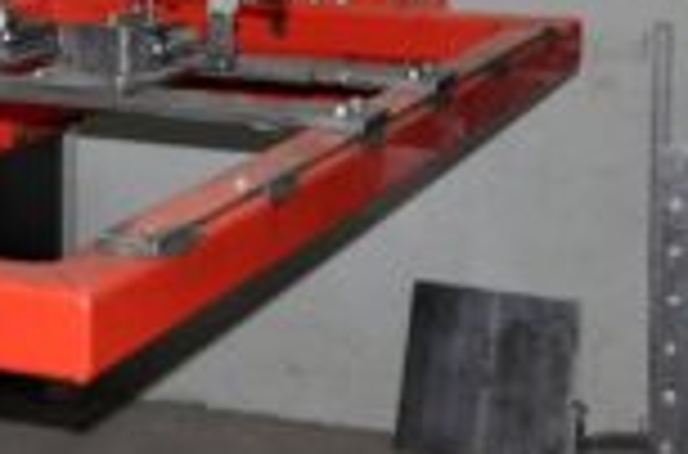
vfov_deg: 11.6
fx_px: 2191
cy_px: -79
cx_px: 103
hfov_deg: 17.6
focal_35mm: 115
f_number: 4
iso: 800
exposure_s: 1/60
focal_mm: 26
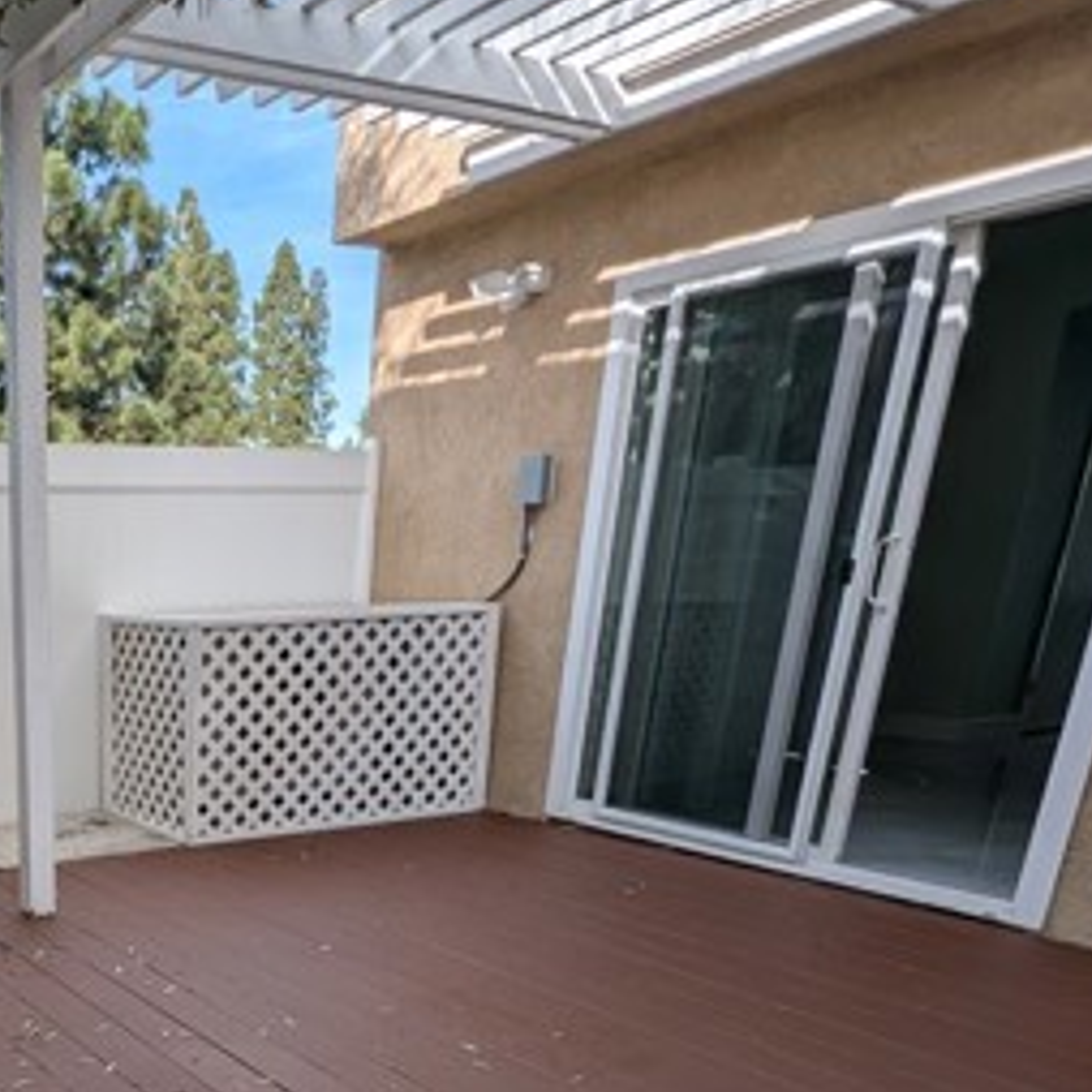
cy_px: 974
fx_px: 1035
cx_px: 60
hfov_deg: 48.2
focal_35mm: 29
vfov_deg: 49.8
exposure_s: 1/749
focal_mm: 1.95
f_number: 2.2
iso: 38
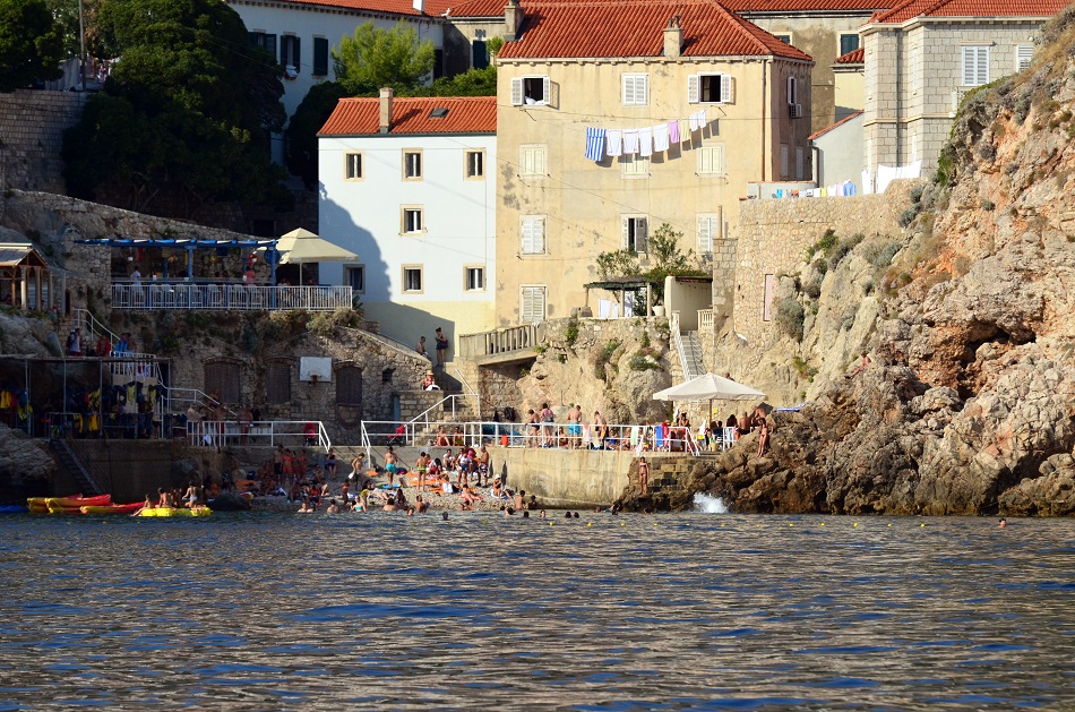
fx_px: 10727
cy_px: 356
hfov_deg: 5.7
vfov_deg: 3.8
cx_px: 538
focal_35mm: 360
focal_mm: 240
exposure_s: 1/2000
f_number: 9
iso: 640
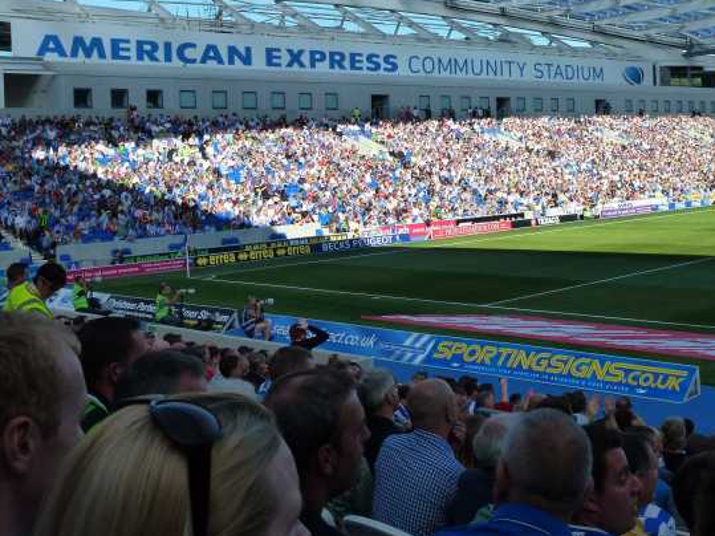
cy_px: 145
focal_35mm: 49
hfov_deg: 38.6
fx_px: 1012
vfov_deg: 29.3
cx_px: 456
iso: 160
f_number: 4
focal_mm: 5.9
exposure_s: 1/640
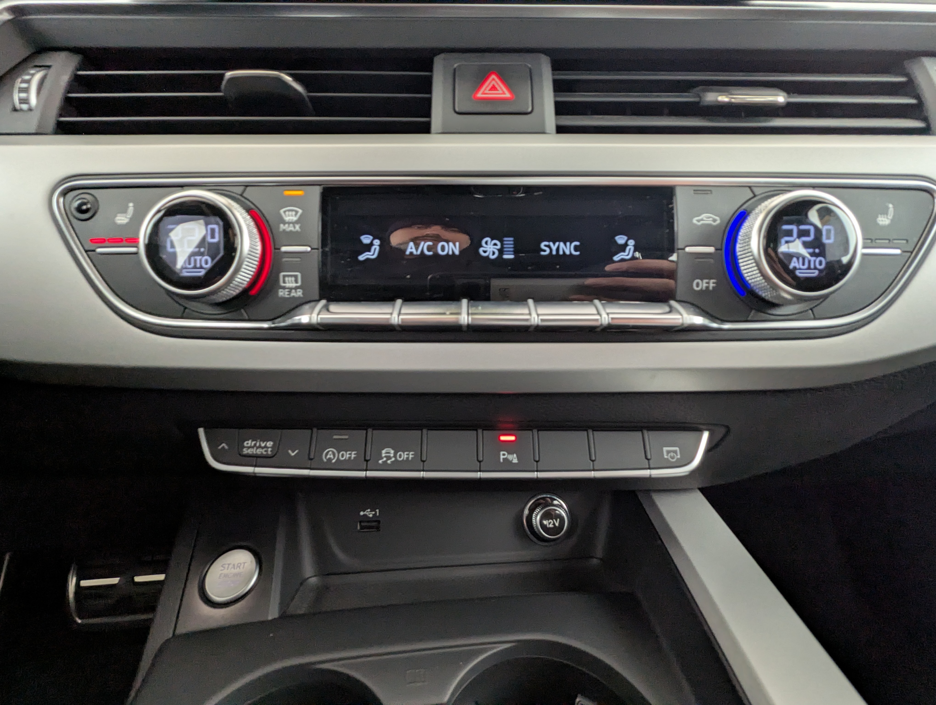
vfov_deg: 78.2
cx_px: 468
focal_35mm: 16
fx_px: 433
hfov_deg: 94.4
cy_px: 352
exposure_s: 1/32
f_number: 2.2
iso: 234
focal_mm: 2.35
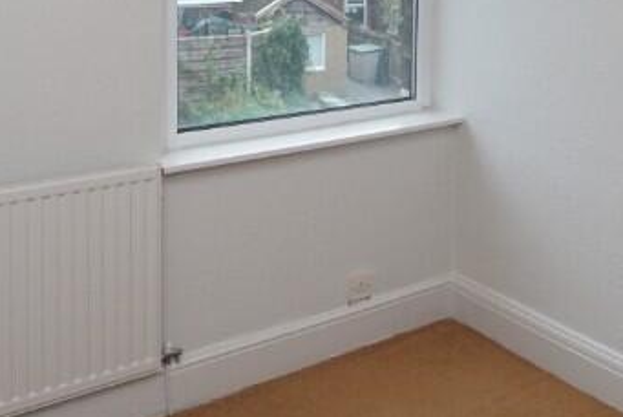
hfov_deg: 39.8
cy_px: 28
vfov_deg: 26.3
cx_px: 375
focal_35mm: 50
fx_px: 857
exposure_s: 1/160
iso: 400
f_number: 4
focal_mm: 11
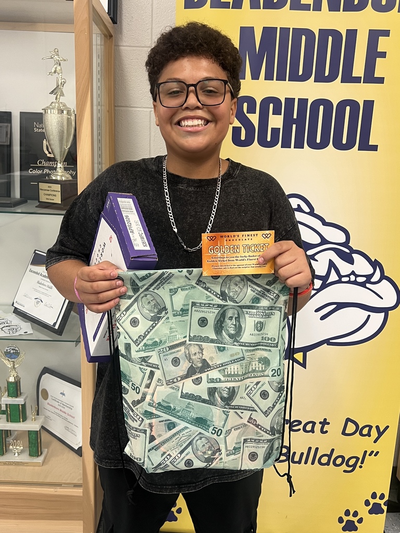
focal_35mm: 26
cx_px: 200
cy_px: 266
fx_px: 401
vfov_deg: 67.3
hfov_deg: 53.1
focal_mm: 5.7
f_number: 1.5
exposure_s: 1/60
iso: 125
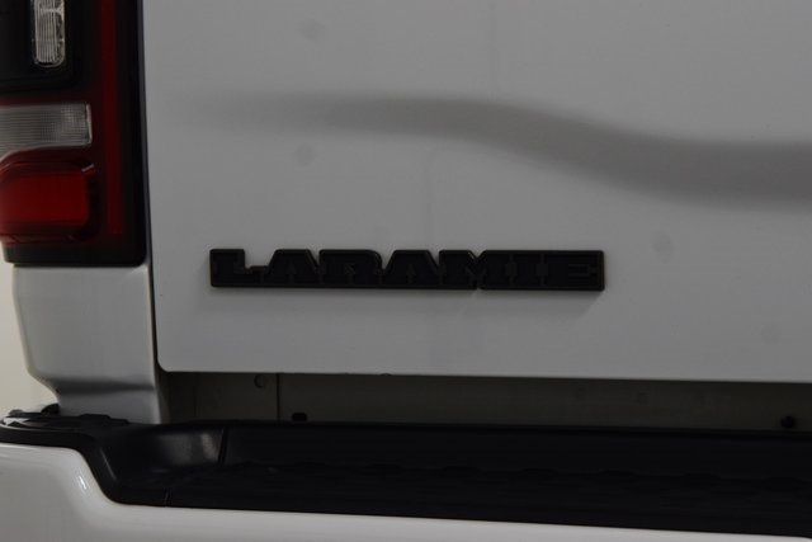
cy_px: 271
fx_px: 2098
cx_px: 406
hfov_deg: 21.9
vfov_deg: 14.7
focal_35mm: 93
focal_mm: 62
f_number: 5.6
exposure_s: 1/125
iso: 1600
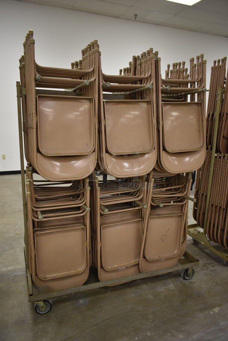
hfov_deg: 48.0
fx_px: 256
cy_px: 170
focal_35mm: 27
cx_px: 114
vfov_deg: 67.3
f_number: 3.5
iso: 560
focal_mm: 18
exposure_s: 1/30
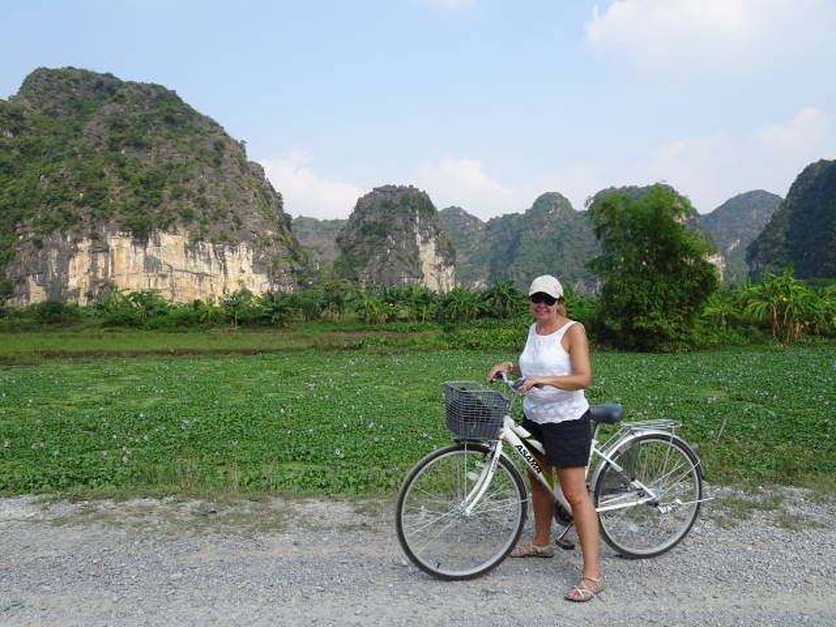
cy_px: 314
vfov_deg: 48.2
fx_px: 700
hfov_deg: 61.7
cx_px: 418
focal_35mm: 29
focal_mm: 4.92
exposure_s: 1/500
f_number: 3.5
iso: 80
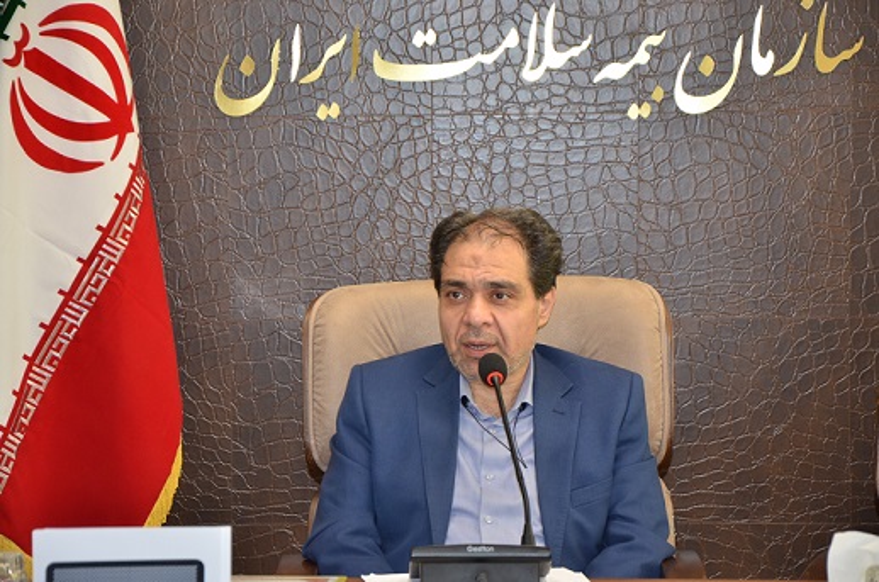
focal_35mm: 120
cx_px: 440
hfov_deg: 17.1
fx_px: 2924
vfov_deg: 11.4
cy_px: 291
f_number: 5.3
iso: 800
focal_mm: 80
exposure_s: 1/60
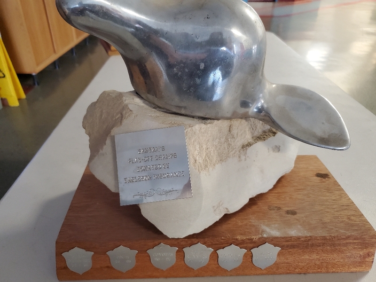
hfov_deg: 67.3
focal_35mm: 26
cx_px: 188
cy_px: 141
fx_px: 282
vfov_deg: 53.1
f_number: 1.5
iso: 250
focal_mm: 4.3
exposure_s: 1/40
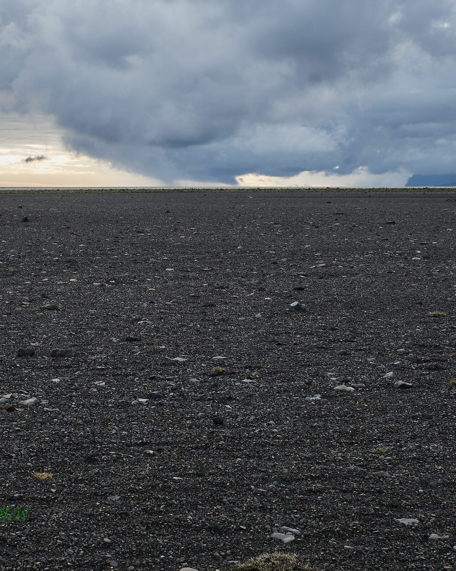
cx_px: 168
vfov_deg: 25.4
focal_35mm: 75
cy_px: 285
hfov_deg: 20.4
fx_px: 1266
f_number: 11
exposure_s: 1/60
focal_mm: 35
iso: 200
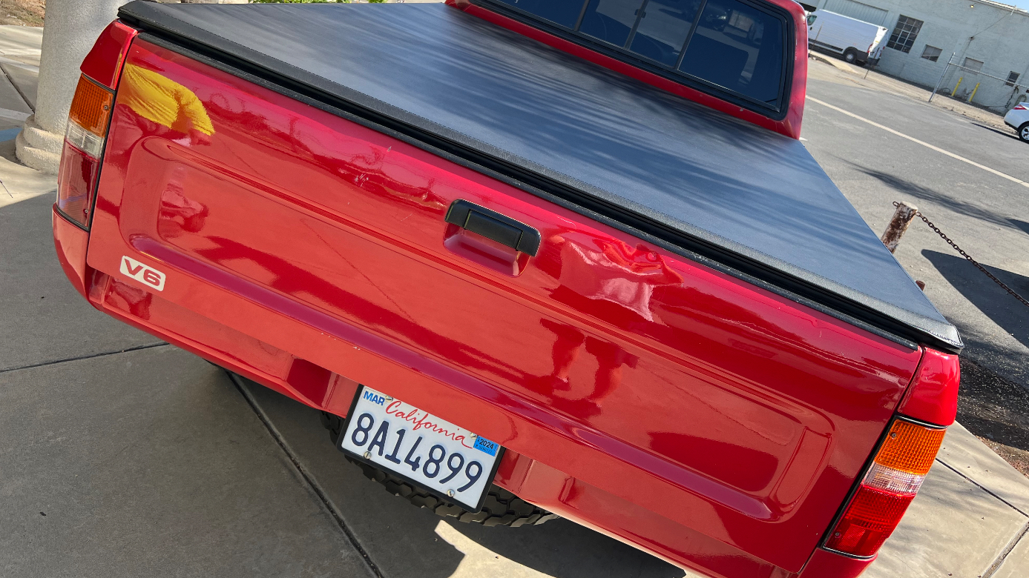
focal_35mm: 29
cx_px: 521
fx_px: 791
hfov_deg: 66.1
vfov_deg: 39.9
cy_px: 222
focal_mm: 5.7
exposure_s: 1/1183
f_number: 1.5
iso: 50
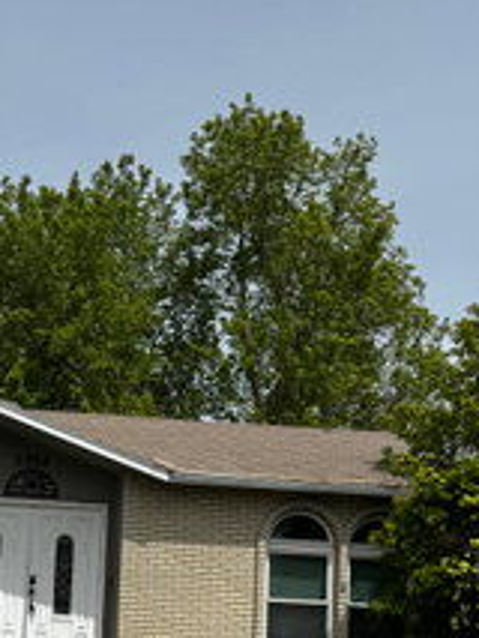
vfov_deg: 34.1
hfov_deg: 26.0
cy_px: 542
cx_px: 33
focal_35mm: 54
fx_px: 995
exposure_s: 1/7092
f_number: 1.78
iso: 80
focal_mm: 6.76
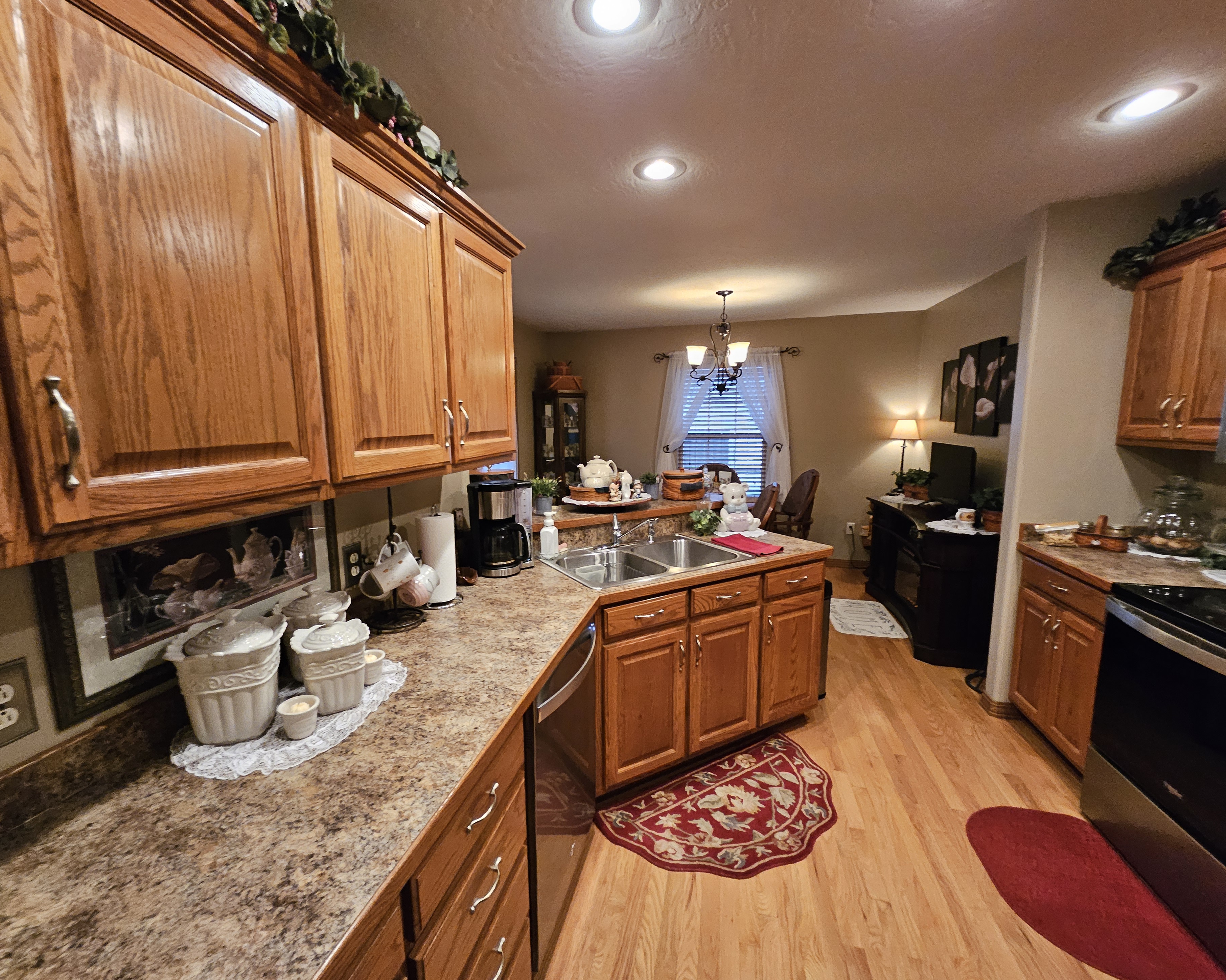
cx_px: 577
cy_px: 495
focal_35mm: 14
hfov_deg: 100.6
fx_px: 508
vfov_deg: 88.0
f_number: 2.2
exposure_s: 1/60
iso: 400
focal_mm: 1.74
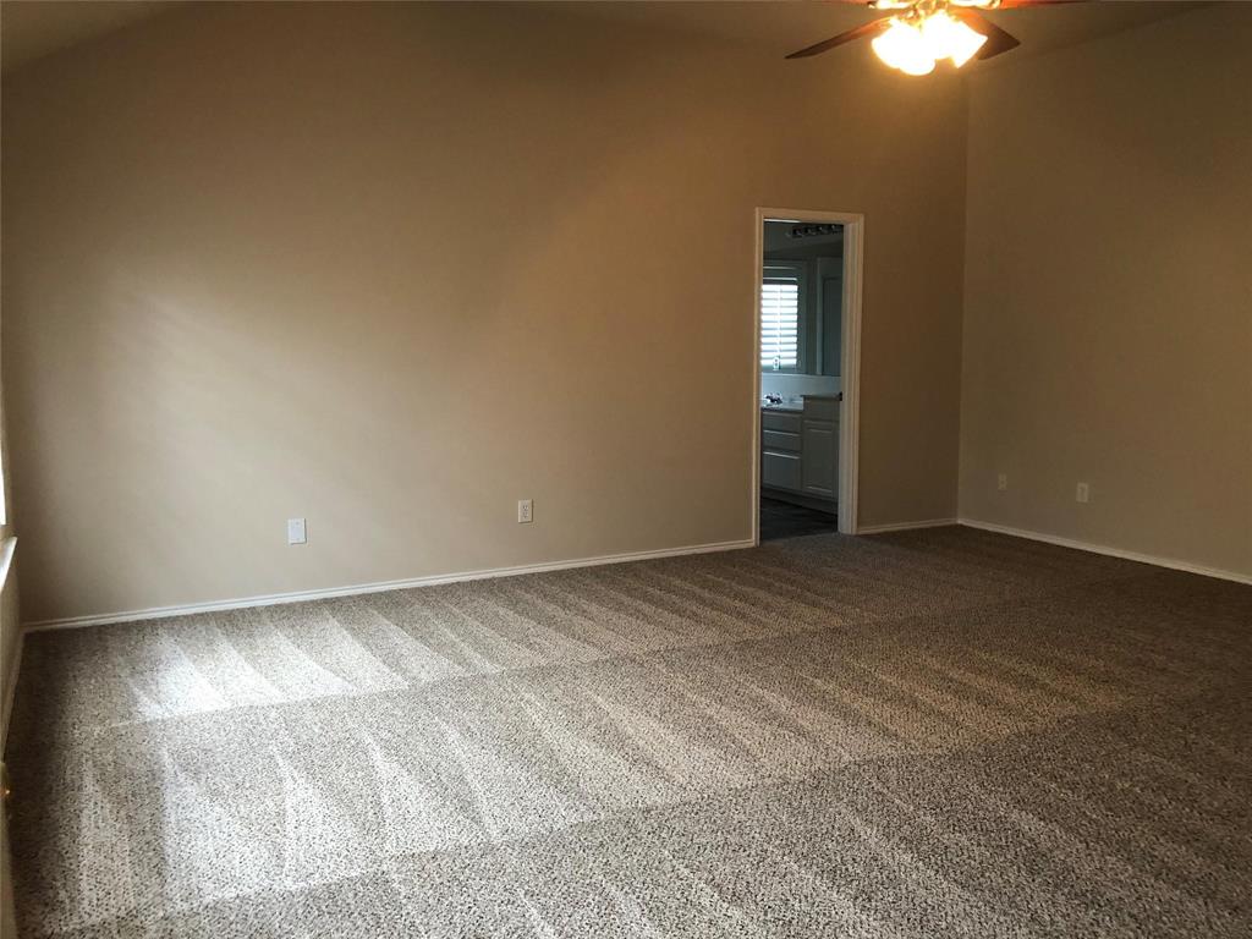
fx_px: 1013
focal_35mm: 28
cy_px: 470
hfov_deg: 63.4
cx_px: 626
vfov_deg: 49.7
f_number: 1.8
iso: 64
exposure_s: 1/15
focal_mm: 3.99
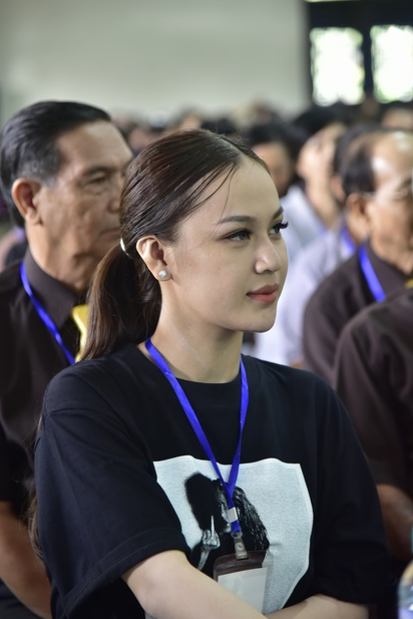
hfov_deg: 11.6
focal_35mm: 118
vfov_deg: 17.3
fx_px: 2028
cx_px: 215
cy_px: 298
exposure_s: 1/50
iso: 1600
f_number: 4
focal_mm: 112
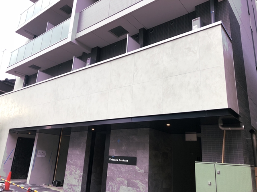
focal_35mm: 28
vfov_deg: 49.7
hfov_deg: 63.4
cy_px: 96
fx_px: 208
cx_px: 128
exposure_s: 1/124
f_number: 1.8
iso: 20
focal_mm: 3.99
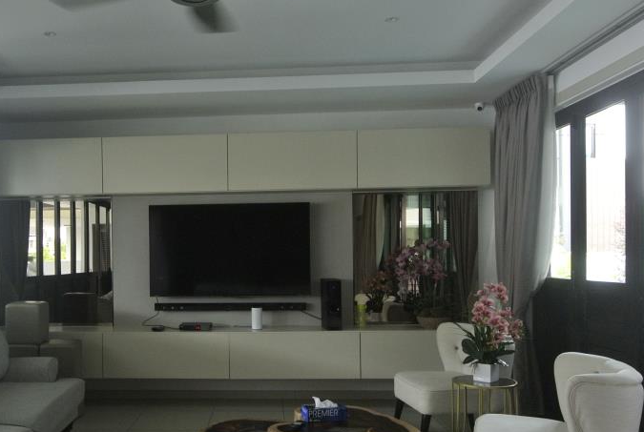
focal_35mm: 32
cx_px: 201
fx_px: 574
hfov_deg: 57.0
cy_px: 262
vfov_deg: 41.1
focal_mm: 6.7
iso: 360
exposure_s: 1/60
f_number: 3.5
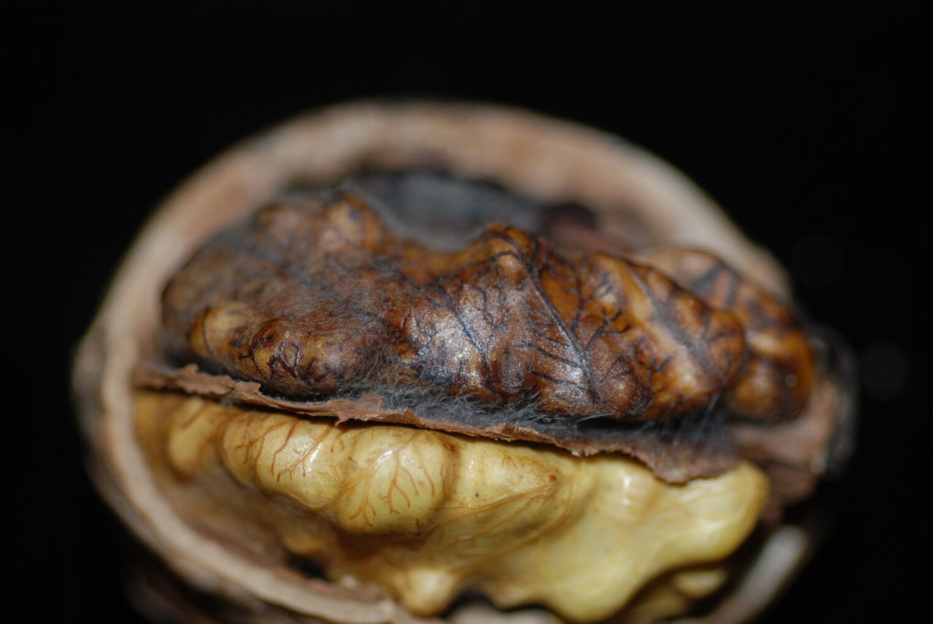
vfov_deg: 11.3
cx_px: 512
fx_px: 3165
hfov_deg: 16.8
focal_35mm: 122
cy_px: 360
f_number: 3.8
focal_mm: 60
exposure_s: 1/60
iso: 160
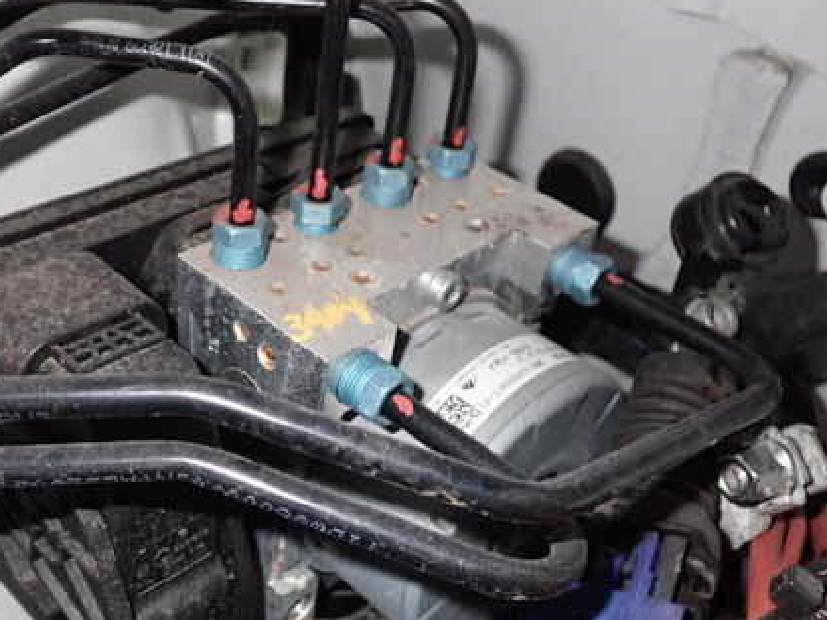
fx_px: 1027
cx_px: 312
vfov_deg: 33.5
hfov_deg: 43.5
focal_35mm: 43
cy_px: 373
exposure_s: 1/30
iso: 500
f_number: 6.3
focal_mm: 5.4
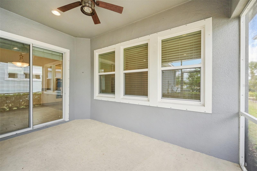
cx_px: 128
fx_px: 100
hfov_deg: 104.3
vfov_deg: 81.2
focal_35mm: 14
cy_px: 86
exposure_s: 1/50
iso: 400
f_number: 8
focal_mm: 14
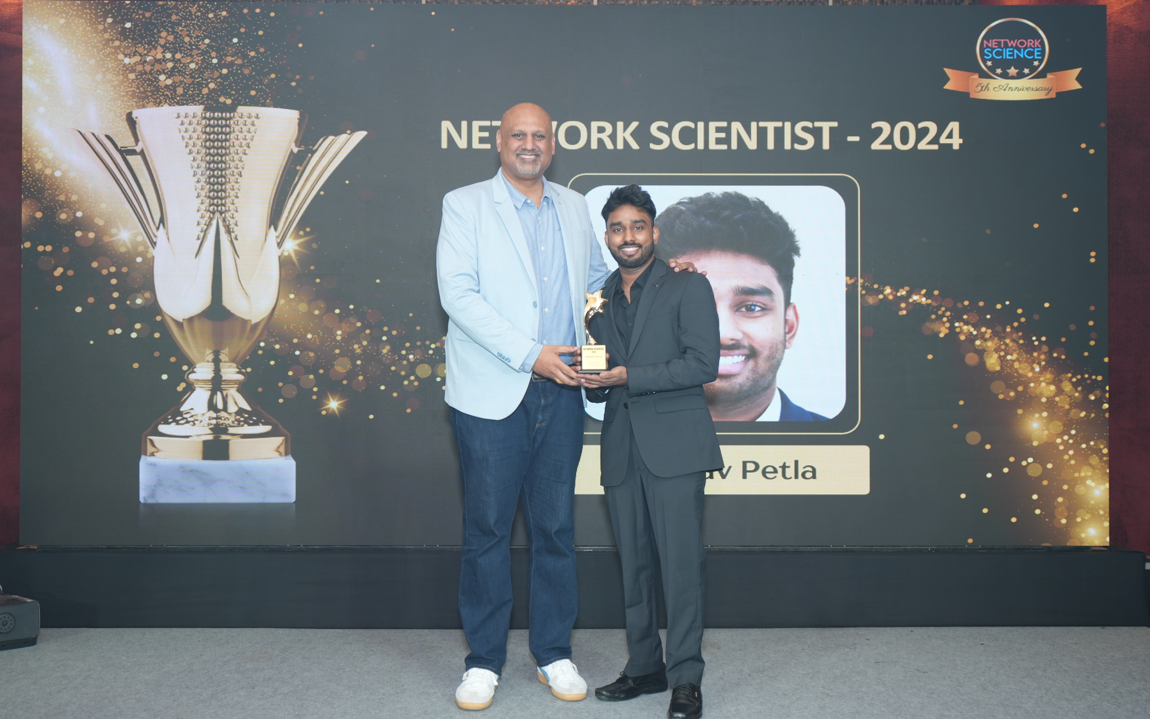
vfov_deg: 35.3
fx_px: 1128
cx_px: 577
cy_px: 363
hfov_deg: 54.0
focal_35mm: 36
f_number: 4
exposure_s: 1/125
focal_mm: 35
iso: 500
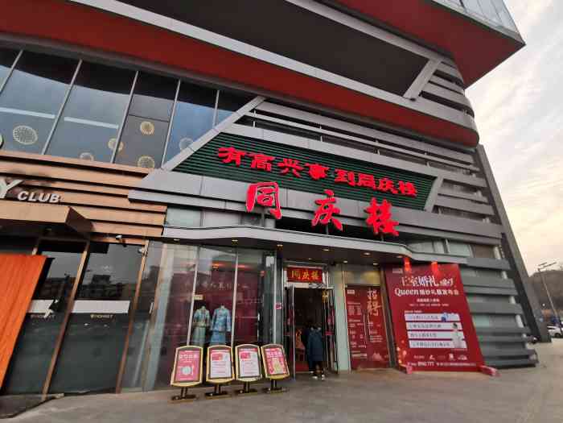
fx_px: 276
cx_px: 282
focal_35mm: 17
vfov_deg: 74.7
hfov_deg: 91.0
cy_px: 212
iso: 125
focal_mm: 2.26
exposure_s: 1/100
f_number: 2.2
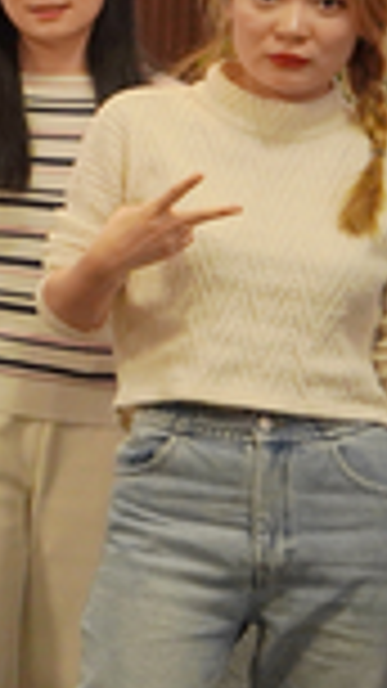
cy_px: 148
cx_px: -752
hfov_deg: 8.4
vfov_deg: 17.3
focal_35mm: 123
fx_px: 2245
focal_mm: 30
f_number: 4.5
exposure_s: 1/160
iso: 1600
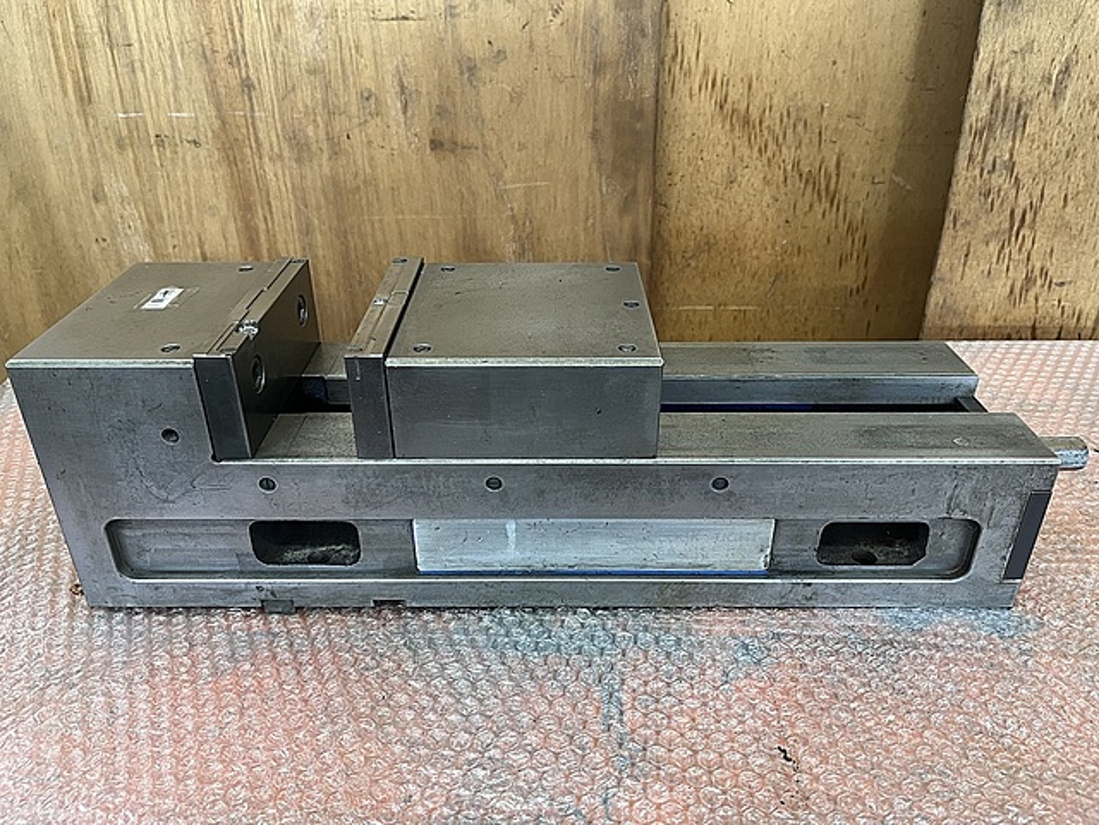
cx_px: 550
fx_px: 825
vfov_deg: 53.1
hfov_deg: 67.3
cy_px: 412
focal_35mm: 26
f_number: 1.6
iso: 125
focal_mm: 5.1
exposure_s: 1/63
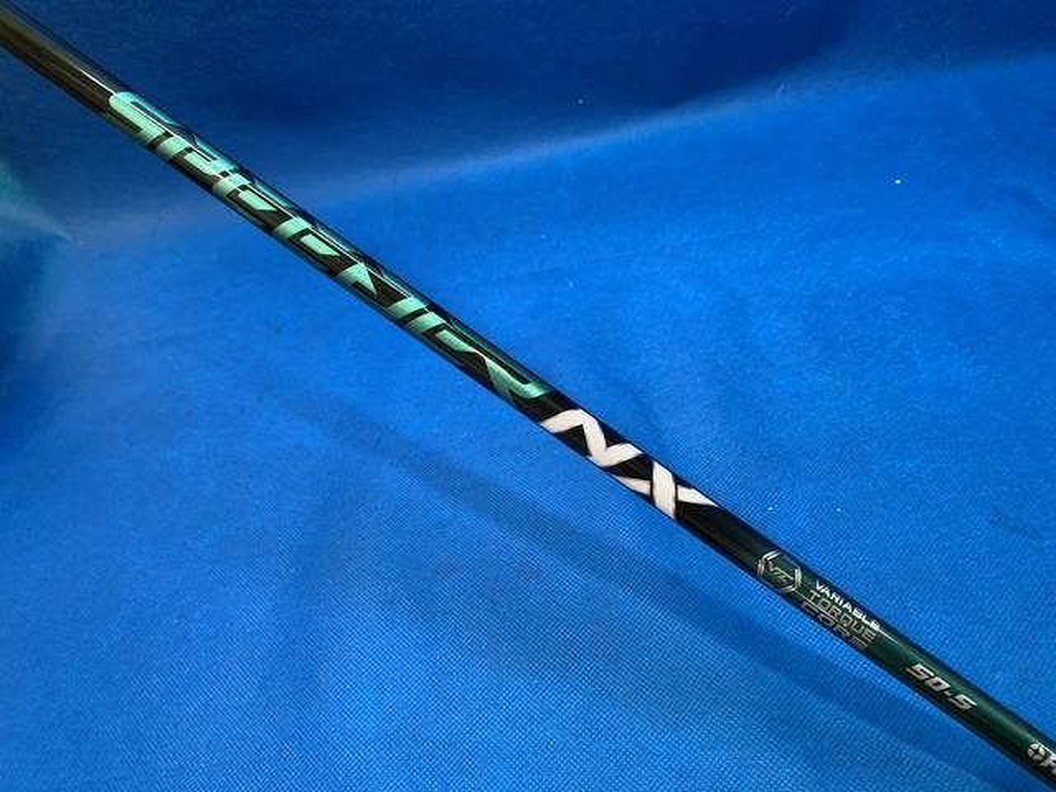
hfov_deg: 67.3
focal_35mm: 26
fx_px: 793
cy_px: 396
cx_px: 528
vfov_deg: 53.1
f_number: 1.8
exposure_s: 1/60
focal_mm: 4.25
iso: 80
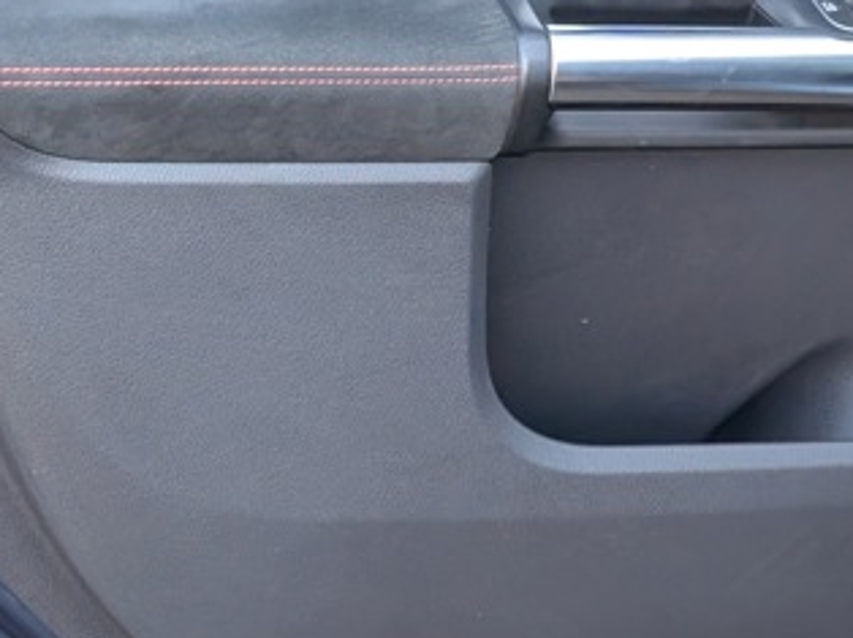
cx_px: 644
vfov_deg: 11.7
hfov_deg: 15.7
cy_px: -19
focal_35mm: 125
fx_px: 3078
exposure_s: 1/296
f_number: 1.68
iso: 302
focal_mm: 6.9
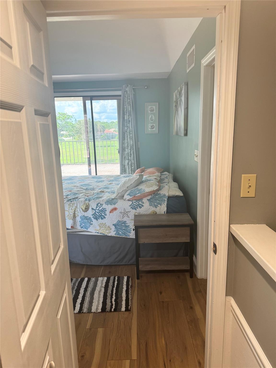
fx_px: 255
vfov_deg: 71.6
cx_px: 138
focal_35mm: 24
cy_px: 184
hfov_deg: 56.8
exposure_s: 1/60
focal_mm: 6.76
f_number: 1.78
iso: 125
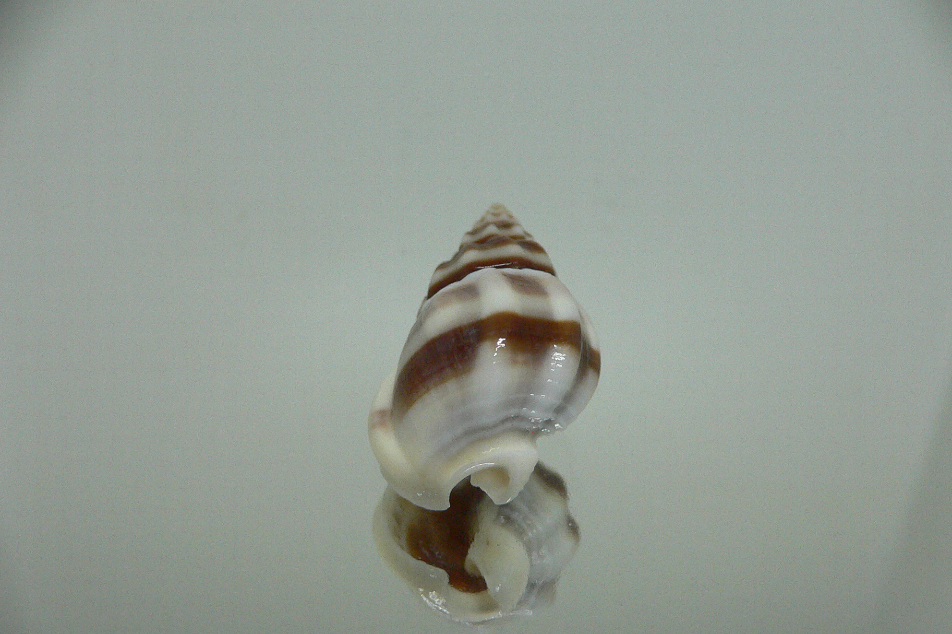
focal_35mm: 37
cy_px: 361
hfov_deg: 51.9
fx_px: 978
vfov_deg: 35.9
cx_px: 479
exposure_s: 1/60
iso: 200
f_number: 2.8
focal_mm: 4.6
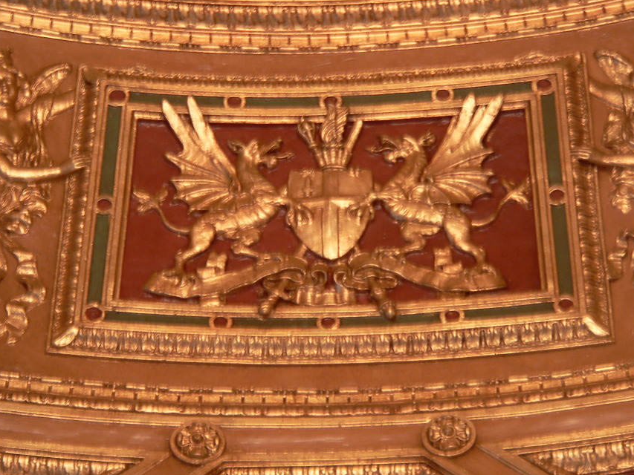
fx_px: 3169
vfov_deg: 8.6
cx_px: 325
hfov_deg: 11.4
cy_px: 247
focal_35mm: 173
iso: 80
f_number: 2.8
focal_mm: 27.2
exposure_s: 1/6
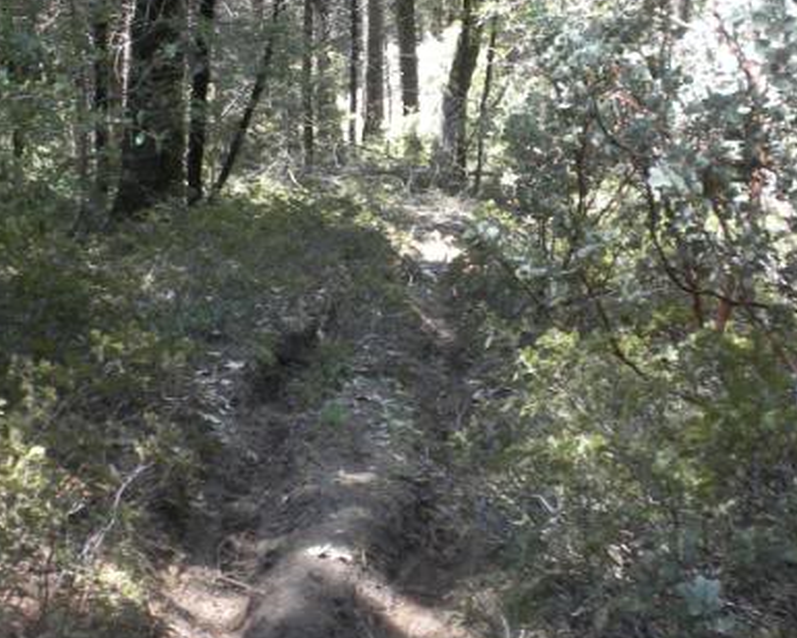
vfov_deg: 20.4
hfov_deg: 25.3
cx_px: 321
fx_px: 1769
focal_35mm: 75
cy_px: 257
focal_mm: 6.6
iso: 84
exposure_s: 1/56.5
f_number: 3.5
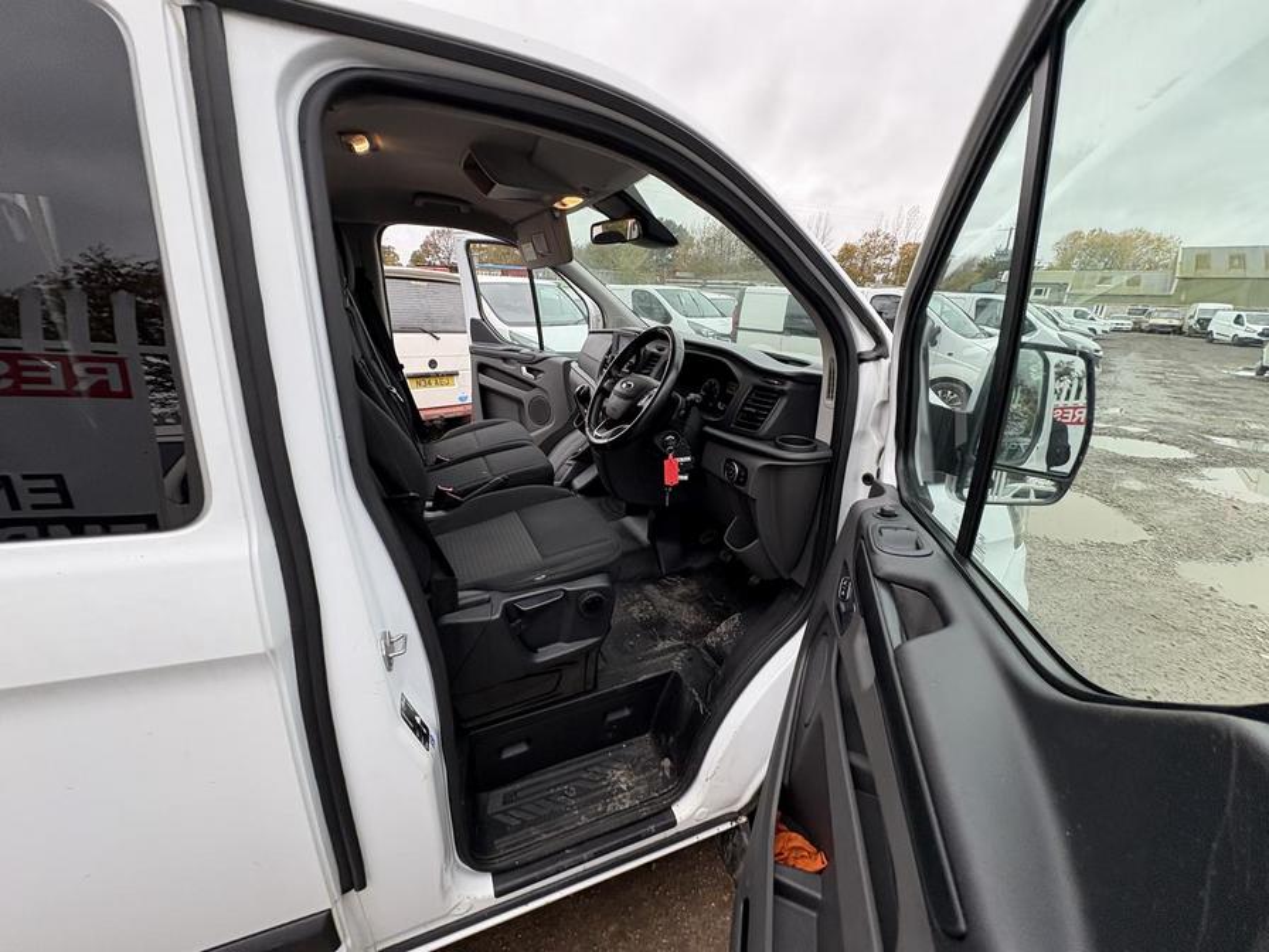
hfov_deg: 102.1
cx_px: 634
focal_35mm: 14
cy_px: 476
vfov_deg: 85.7
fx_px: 513
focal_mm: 2.22
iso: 100
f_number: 2.2
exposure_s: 1/99
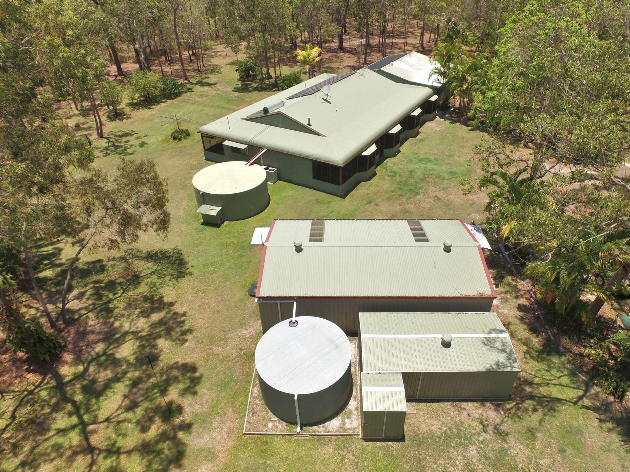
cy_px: 238
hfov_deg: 73.9
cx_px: 333
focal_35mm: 23
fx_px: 419
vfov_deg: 58.9
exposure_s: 1/1000
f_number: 2.8
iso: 100
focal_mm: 3.61
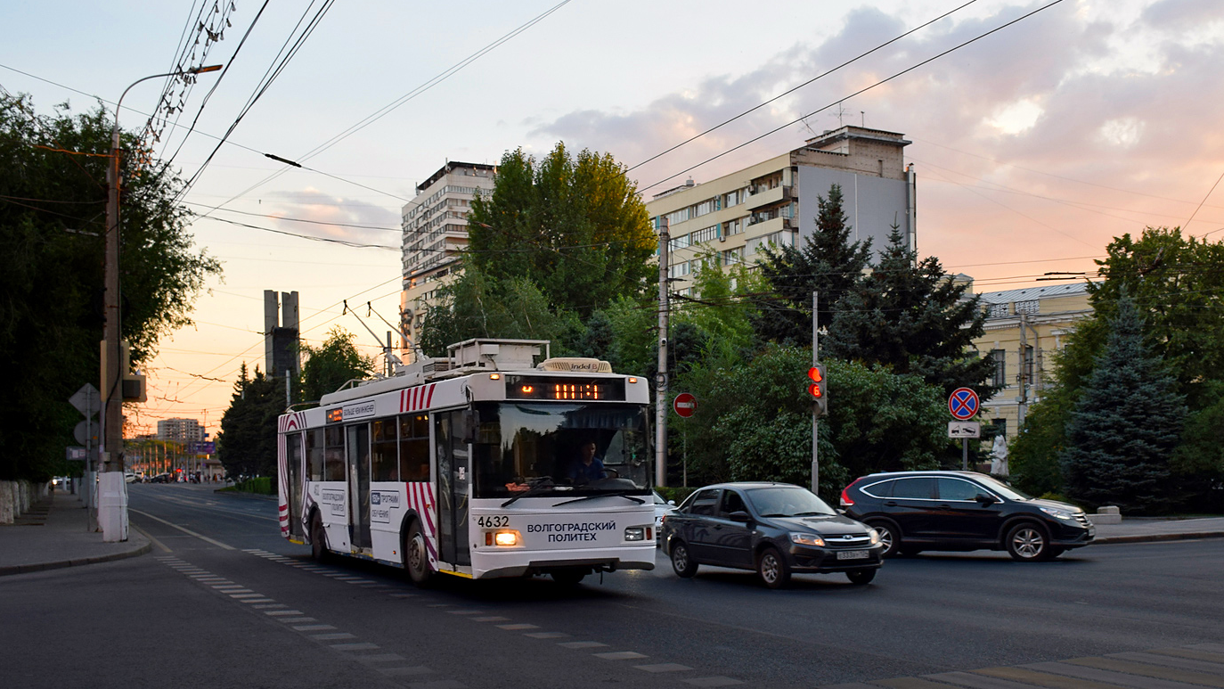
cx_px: 623
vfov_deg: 36.7
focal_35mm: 32
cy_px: 320
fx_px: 1039
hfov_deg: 61.0
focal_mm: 20
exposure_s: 1/250
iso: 400
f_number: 5.6
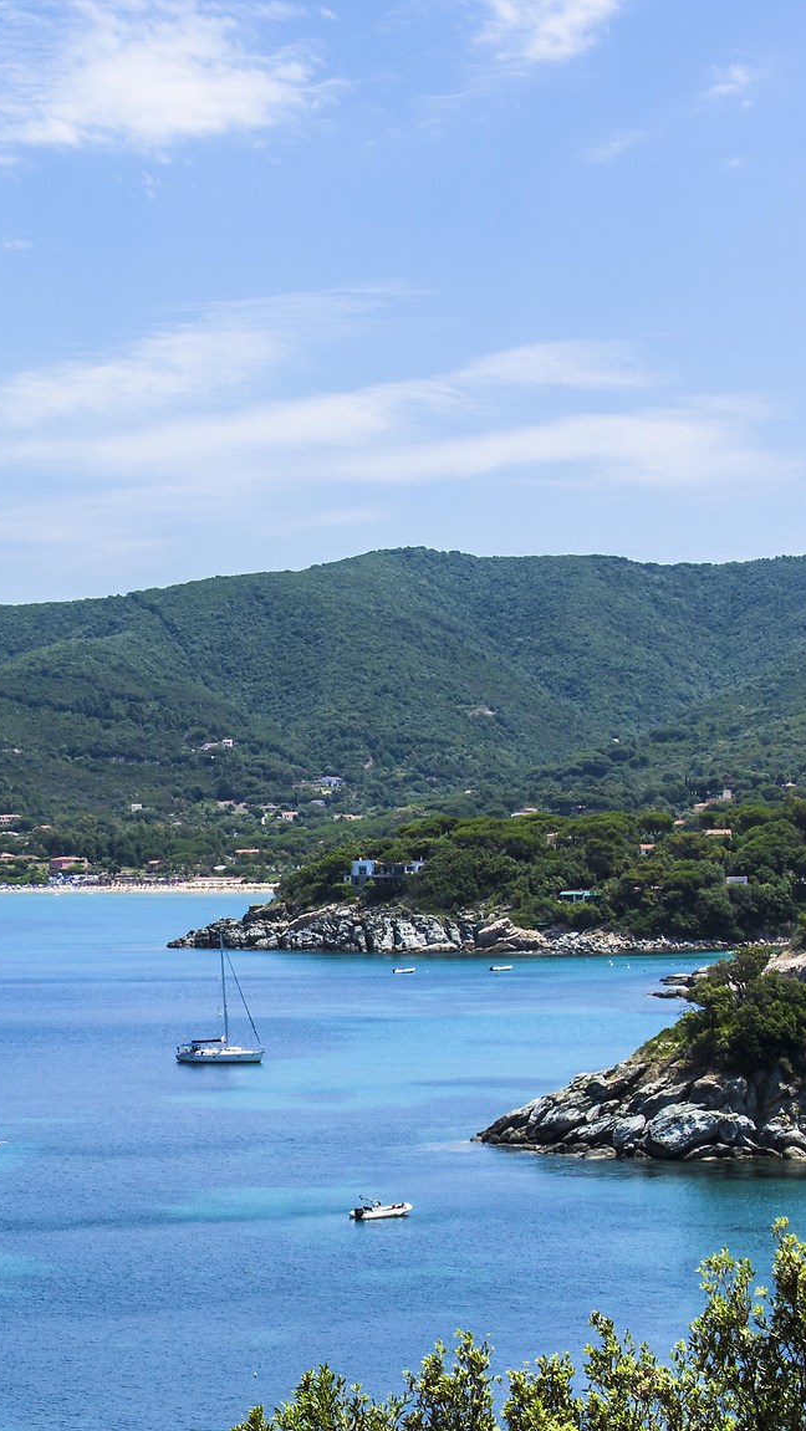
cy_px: 964
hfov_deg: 14.3
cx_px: -37
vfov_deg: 25.4
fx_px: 3151
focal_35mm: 83
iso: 100
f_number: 11
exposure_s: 1/200
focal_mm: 38
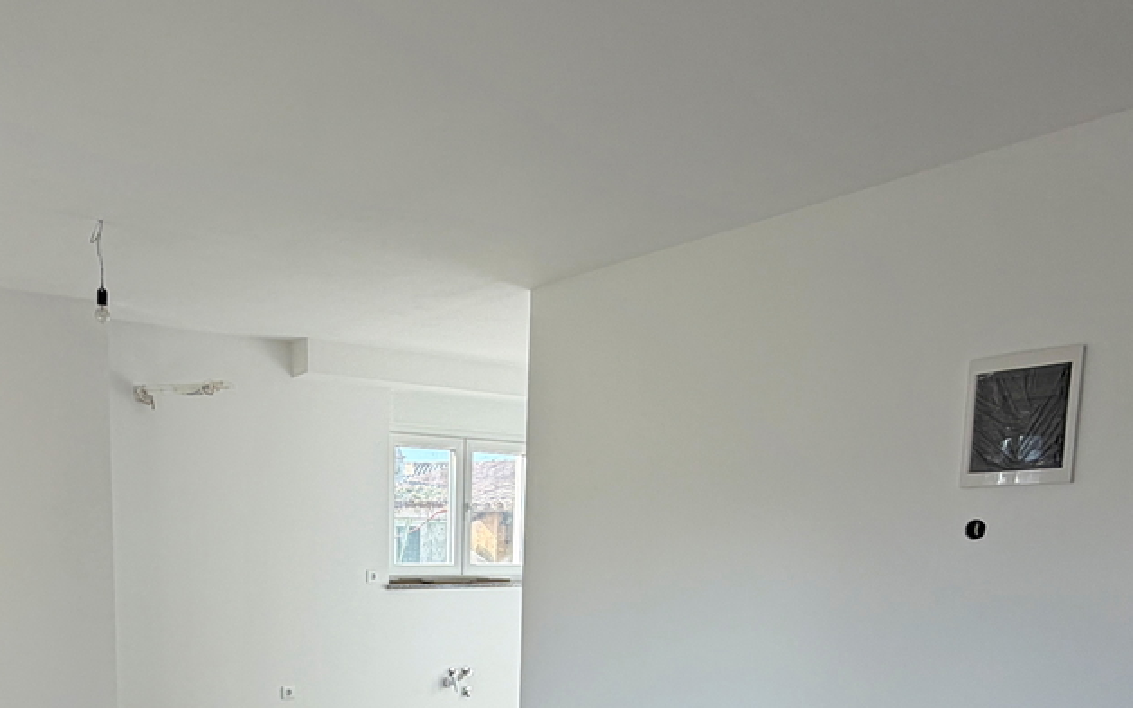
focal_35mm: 34
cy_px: 695
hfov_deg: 55.6
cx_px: 384
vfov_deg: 34.2
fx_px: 1050
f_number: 2.2
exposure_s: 1/146
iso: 40
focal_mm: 2.22
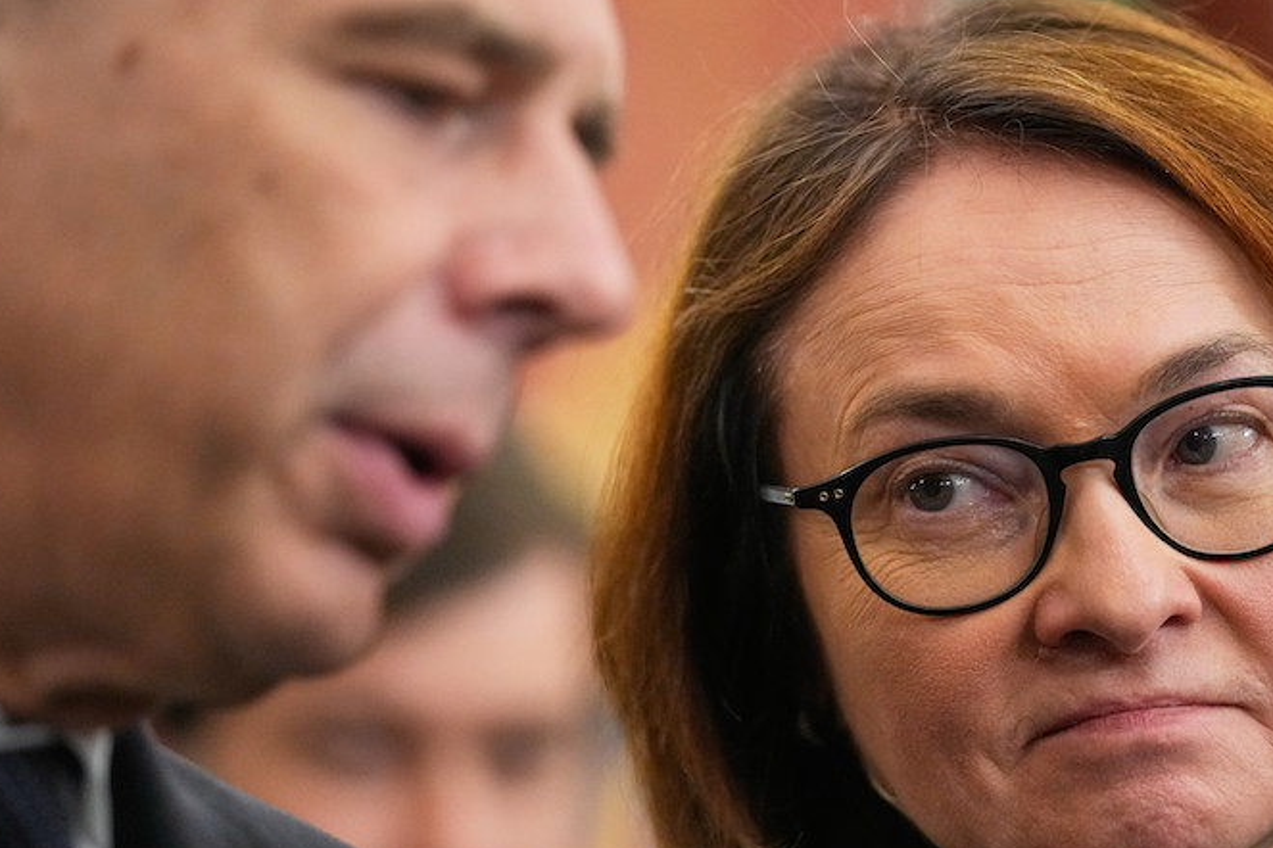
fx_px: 6895
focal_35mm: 195
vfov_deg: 7.0
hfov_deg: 10.5
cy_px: 458
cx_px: 728
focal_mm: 132
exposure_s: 1/250
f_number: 2.8
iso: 5000
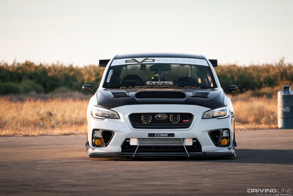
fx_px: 1384
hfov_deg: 12.1
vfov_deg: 8.1
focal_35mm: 170
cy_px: 98
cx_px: 146
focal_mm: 170
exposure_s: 1/400
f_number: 4
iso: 400
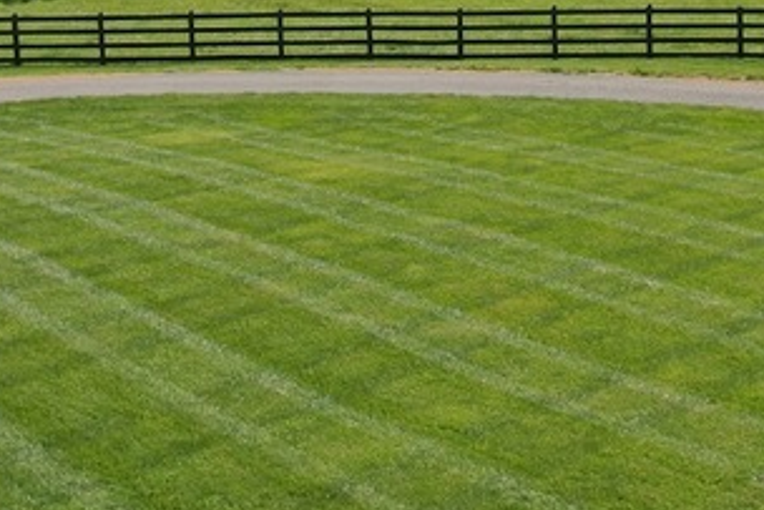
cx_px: 488
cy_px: 38
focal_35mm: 77
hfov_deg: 26.2
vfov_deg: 17.4
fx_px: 1635
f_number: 7.1
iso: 100
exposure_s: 1/250
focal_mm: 10
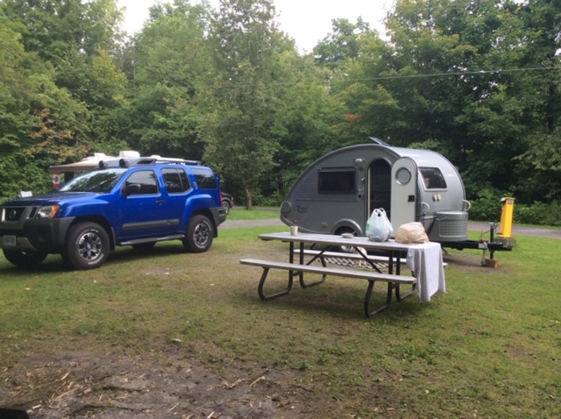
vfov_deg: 44.1
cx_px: 280
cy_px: 210
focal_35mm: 32
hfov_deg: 56.9
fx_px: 518
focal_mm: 3.3
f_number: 2.4
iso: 32
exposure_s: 1/182
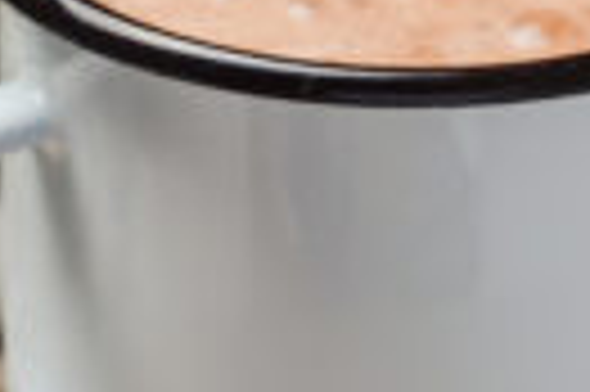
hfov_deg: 3.1
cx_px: 626
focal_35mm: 675
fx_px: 11049
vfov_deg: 2.0
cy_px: 599
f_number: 5.6
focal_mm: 78
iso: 100
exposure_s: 1/160
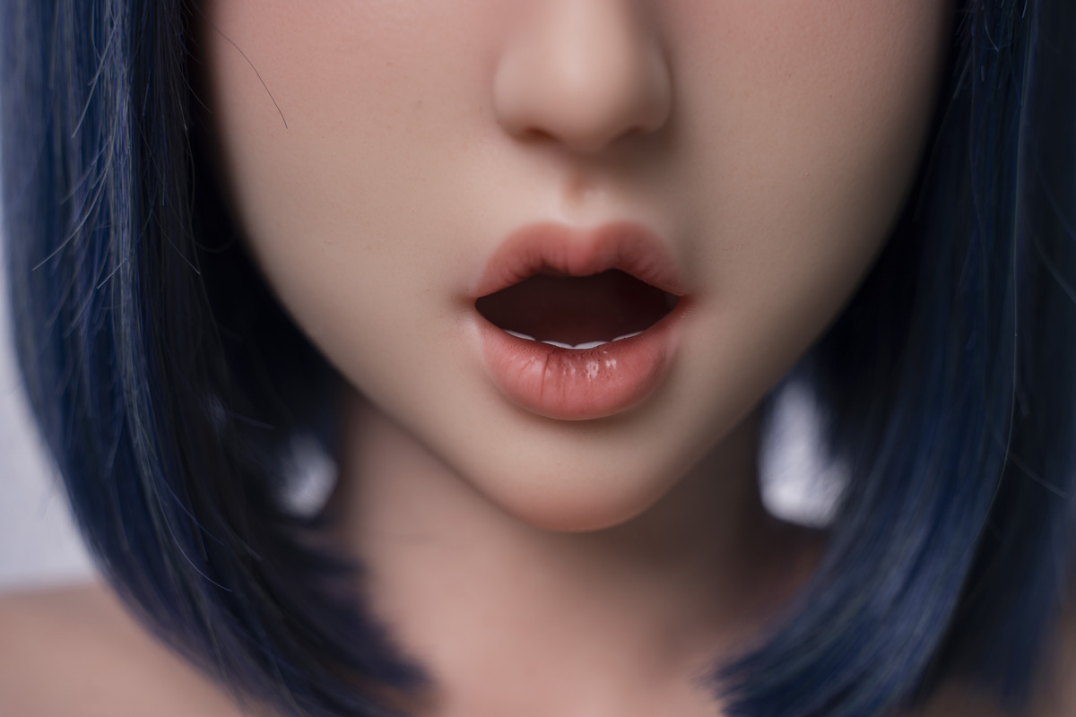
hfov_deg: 31.9
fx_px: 1883
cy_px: 358
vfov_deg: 21.6
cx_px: 538
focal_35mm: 63
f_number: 4.5
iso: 100
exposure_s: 1/100
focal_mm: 63
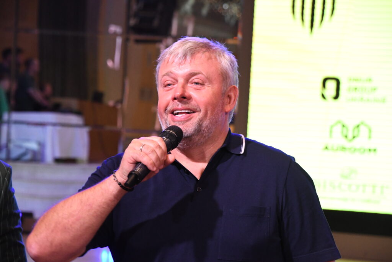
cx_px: 196
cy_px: 131
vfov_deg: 9.7
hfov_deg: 14.4
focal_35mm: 142
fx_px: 1546
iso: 4000
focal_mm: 95
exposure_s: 1/200
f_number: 7.1
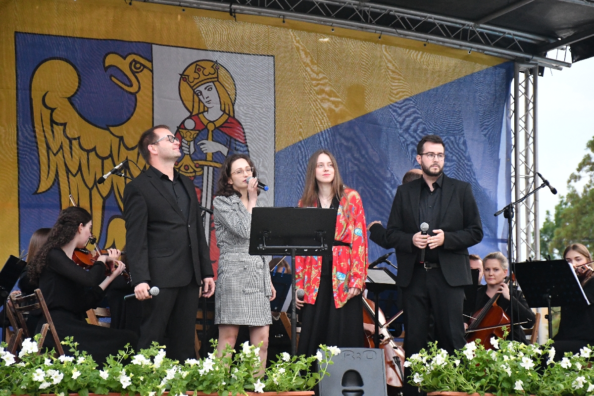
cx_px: 297
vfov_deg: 12.2
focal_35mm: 112
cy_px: 198
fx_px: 1848
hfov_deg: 18.3
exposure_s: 1/320
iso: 4500
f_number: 5
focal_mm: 75
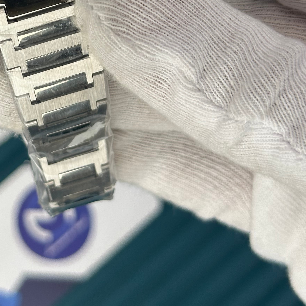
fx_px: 980
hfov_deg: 17.5
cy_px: -3
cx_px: 42
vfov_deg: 17.3
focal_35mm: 98
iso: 64
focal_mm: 6.86
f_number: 1.78
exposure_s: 1/1171
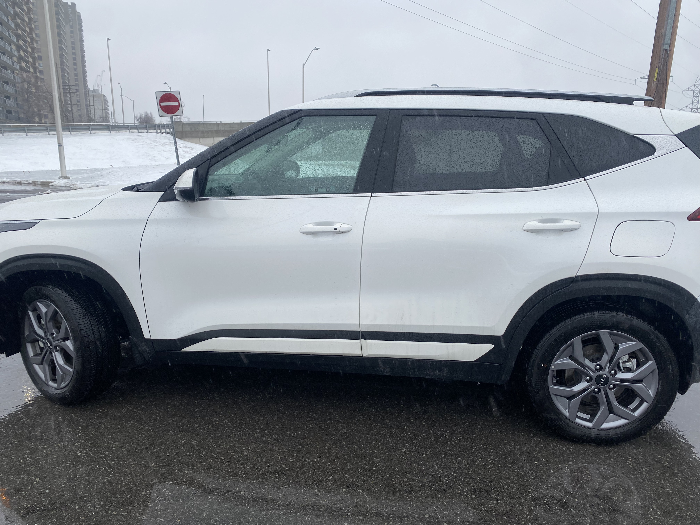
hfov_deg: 67.3
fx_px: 526
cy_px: 262
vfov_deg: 53.1
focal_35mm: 26
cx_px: 350
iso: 32
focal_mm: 4.25
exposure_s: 1/415
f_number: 1.8
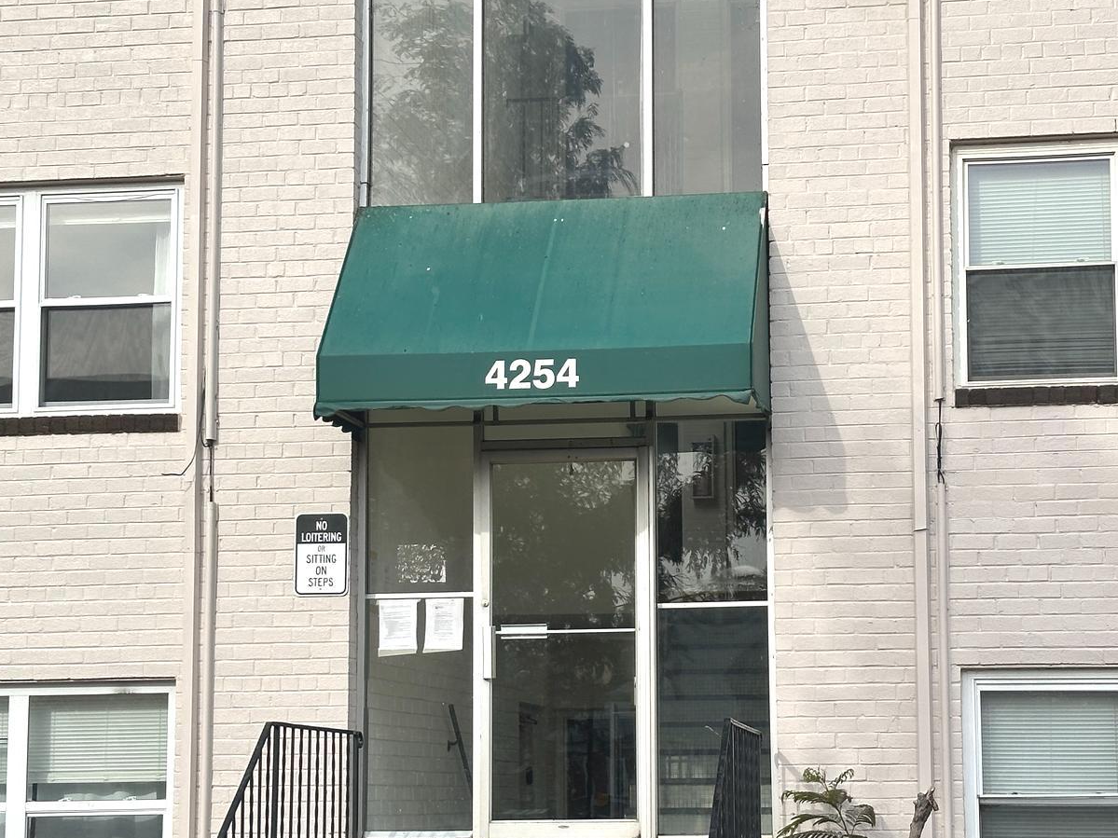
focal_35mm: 82
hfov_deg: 23.8
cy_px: 457
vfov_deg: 18.0
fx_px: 2648
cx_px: 589
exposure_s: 1/2890
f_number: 1.78
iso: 64
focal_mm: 6.86
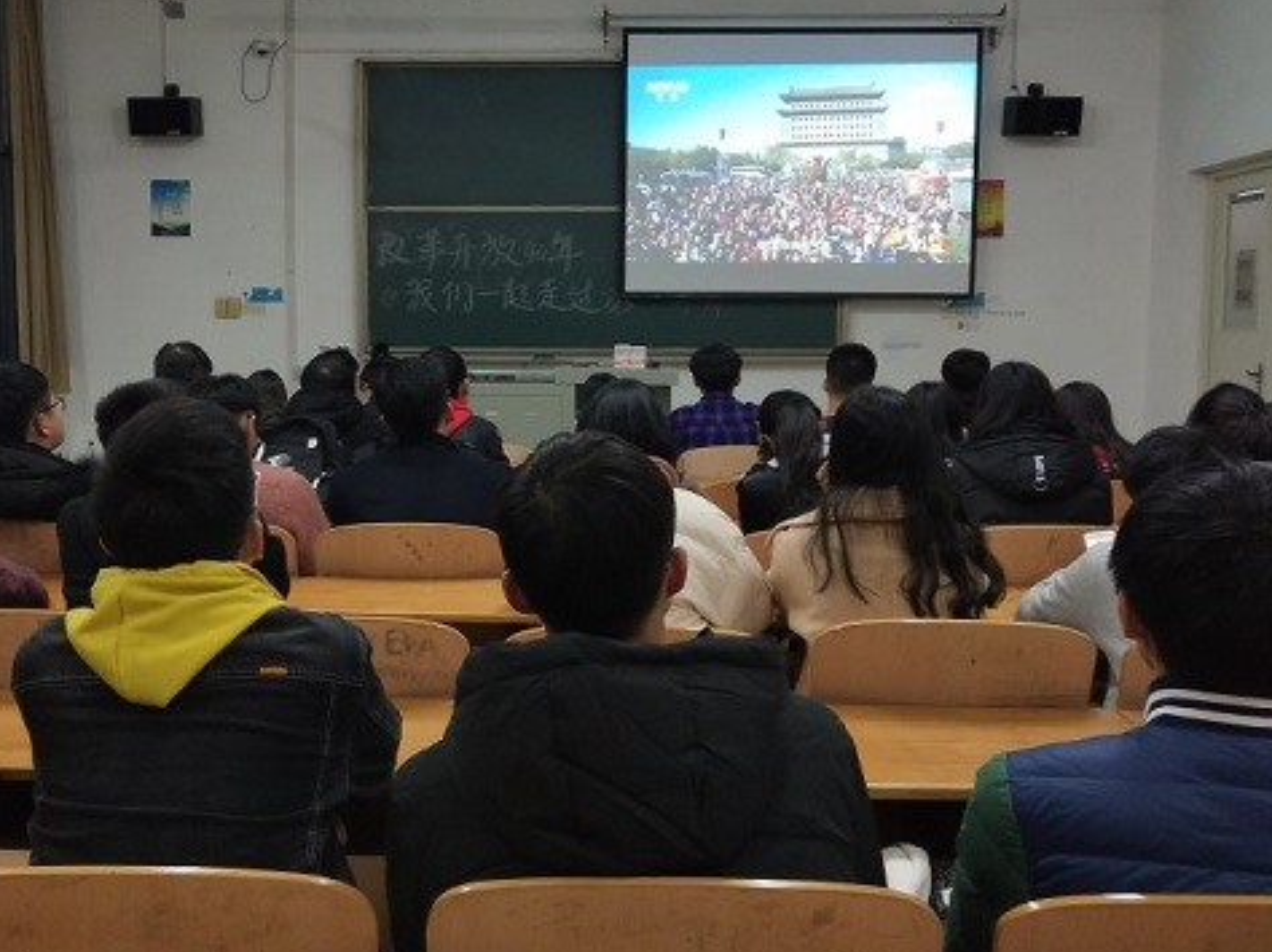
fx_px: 1396
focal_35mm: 38
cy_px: 416
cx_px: 537
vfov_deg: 37.6
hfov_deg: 48.8
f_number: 1.8
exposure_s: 1/33.3
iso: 337
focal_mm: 3.95
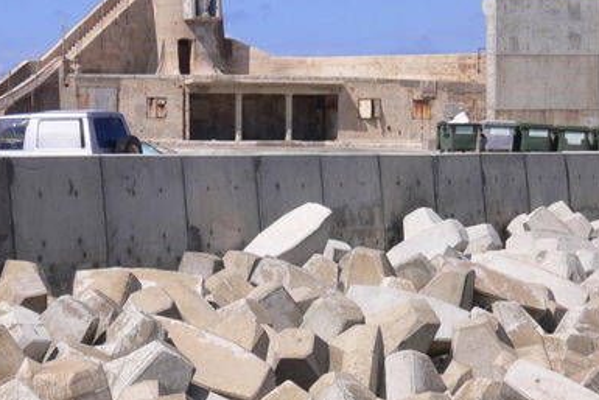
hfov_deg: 16.0
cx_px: 182
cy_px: 187
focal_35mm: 128
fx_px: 2130
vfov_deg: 10.7
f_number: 8.5
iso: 80
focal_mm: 12.3
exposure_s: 1/320
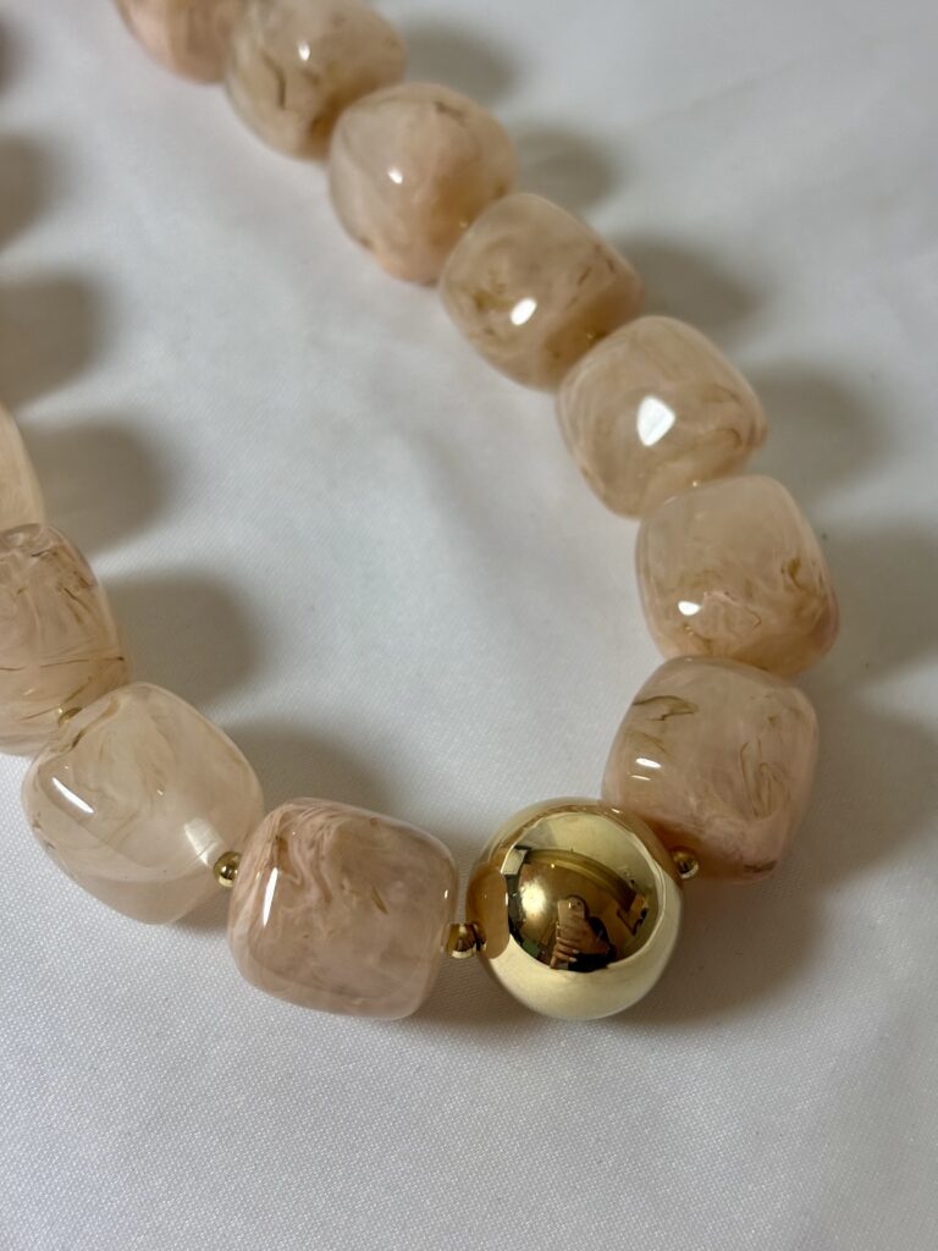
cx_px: 469
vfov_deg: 36.8
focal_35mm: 52
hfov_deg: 28.0
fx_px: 1879
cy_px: 626
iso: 25
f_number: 1.6
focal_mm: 5.96
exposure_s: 1/138
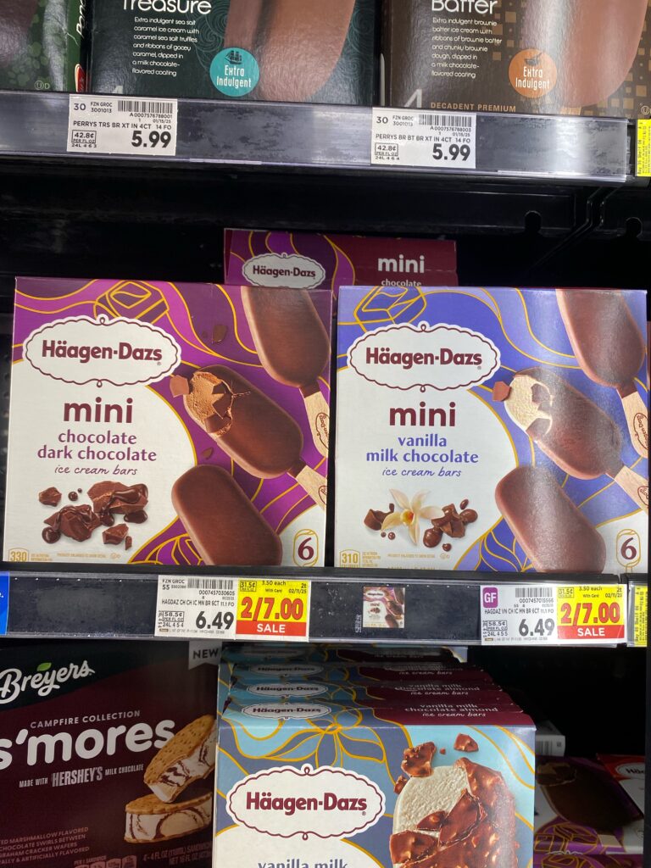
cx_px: 326
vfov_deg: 67.3
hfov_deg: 53.1
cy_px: 434
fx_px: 652
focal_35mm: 26
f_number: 1.8
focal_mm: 4.25
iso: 80
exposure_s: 1/120
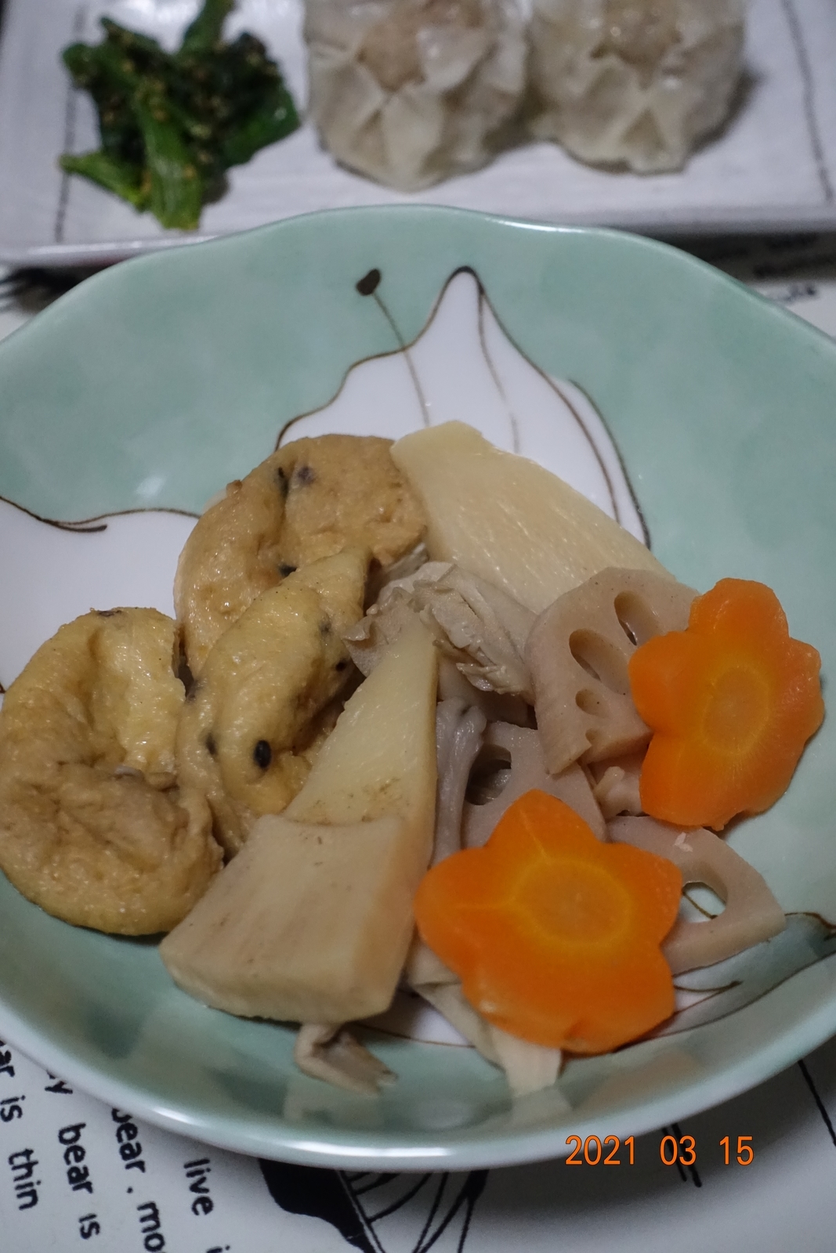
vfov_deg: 33.9
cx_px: 418
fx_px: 2055
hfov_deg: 23.0
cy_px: 626
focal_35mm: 59
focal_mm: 21.79
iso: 2500
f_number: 2.8
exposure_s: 1/125
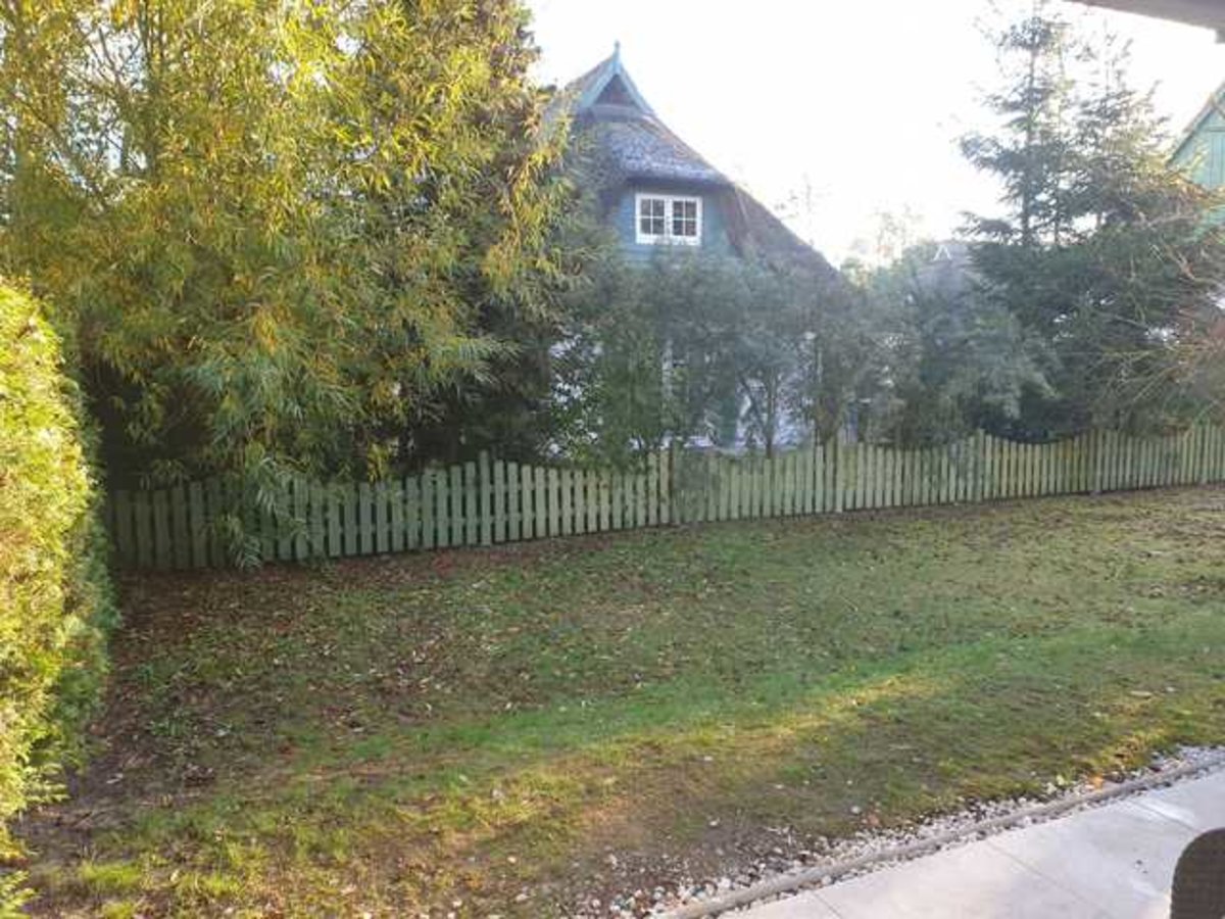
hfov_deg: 67.3
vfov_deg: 53.1
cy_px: 460
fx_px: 920
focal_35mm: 26
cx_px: 612
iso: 64
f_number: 2.4
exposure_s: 1/100
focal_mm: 4.3
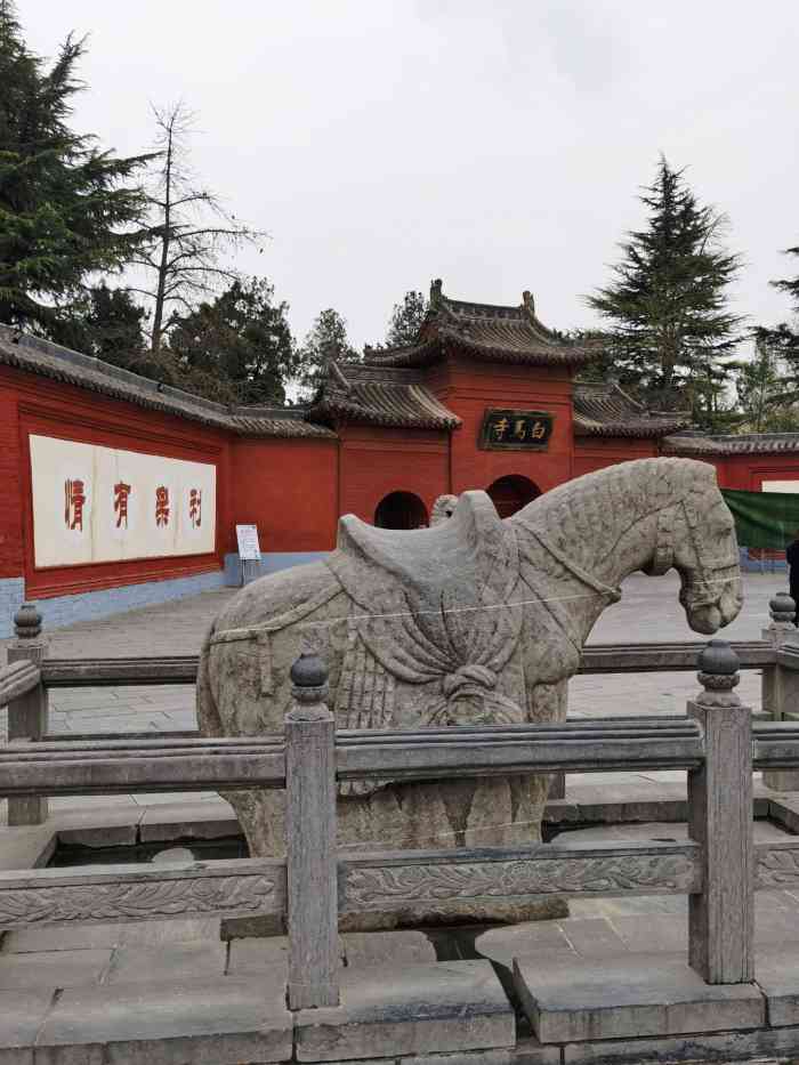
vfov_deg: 56.8
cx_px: 400
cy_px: 532
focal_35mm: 32
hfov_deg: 44.2
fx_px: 985
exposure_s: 1/2500
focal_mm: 5.56
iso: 50
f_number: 1.6
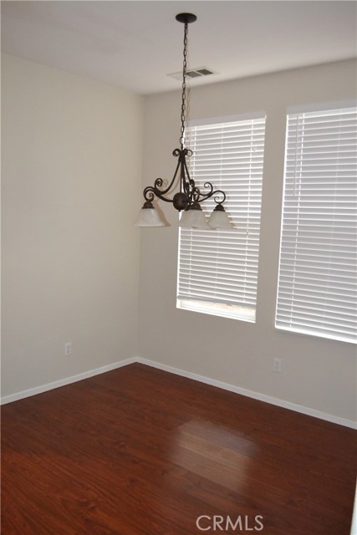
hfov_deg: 43.6
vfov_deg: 61.9
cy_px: 268
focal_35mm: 30
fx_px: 446
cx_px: 178
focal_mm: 20
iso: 3200
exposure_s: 1/60
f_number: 3.8
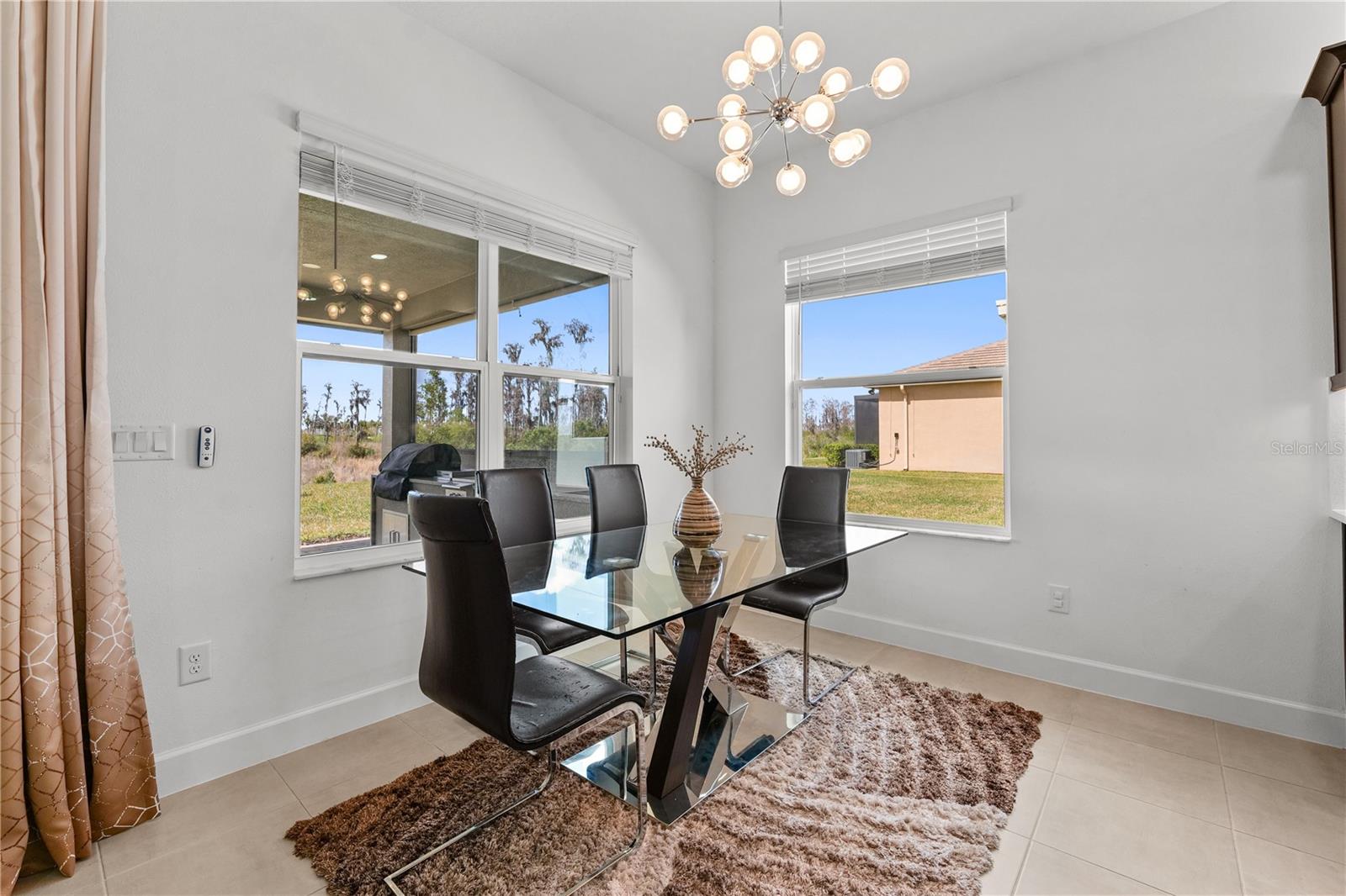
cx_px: 673
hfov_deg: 104.3
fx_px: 523
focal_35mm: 14
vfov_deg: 81.2
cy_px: 448
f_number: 8
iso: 400
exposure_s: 1/40
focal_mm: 14
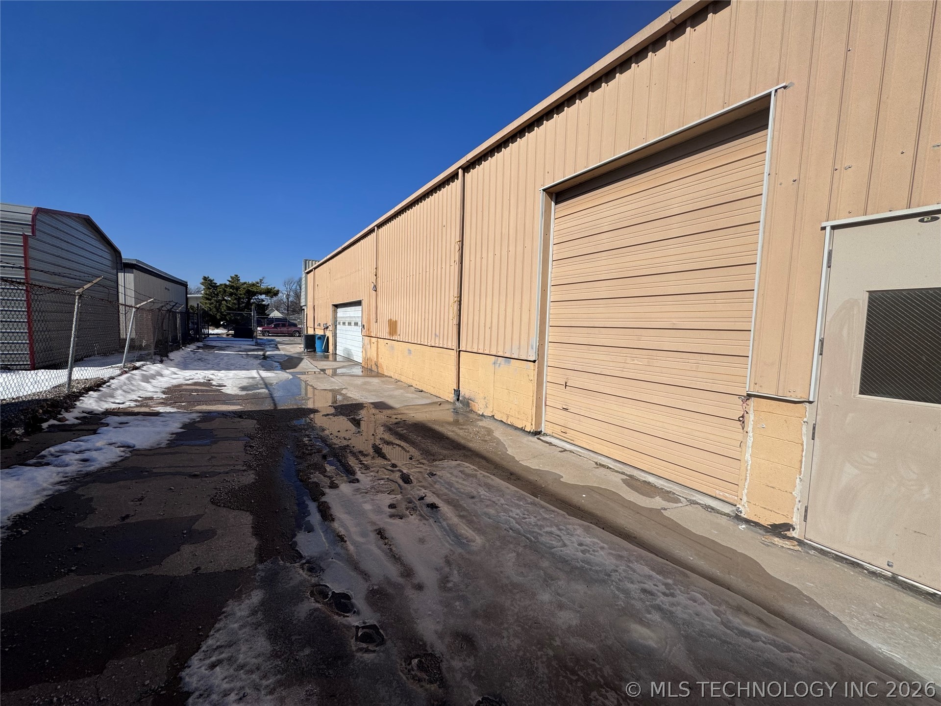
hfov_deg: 102.1
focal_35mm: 14
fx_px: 381
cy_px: 353
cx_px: 470
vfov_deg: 85.7
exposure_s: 1/3906
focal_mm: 2.22
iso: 32
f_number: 2.2
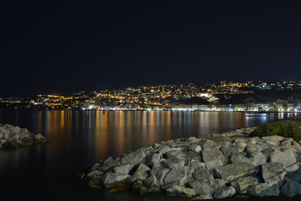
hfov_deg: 46.4
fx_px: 351
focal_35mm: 42
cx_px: 150
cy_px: 100
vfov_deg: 31.9
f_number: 11
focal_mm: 28
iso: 100
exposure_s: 30
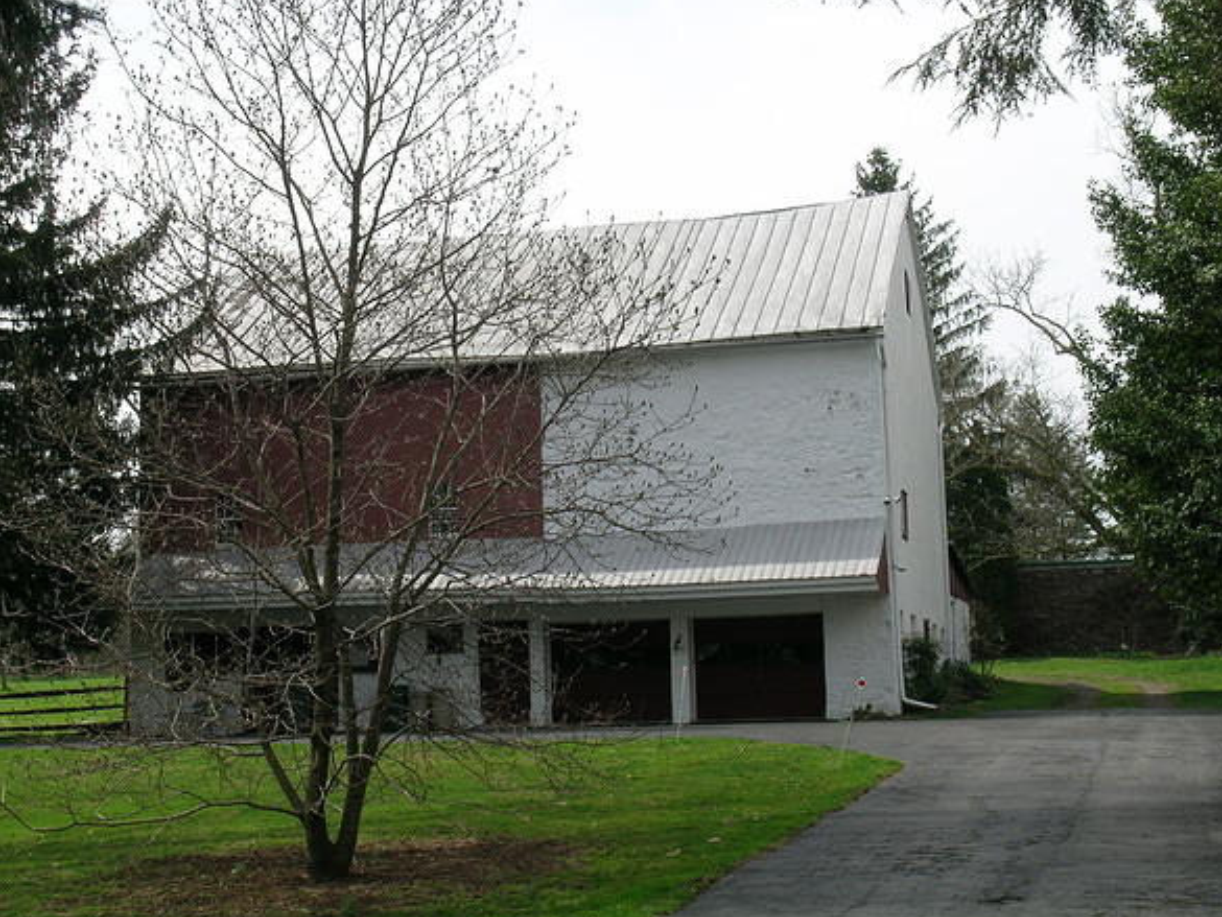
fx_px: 2048
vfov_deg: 25.2
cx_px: 566
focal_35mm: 58
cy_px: 426
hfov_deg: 33.2
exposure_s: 1/168
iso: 50
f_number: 7.9
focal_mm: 11.1
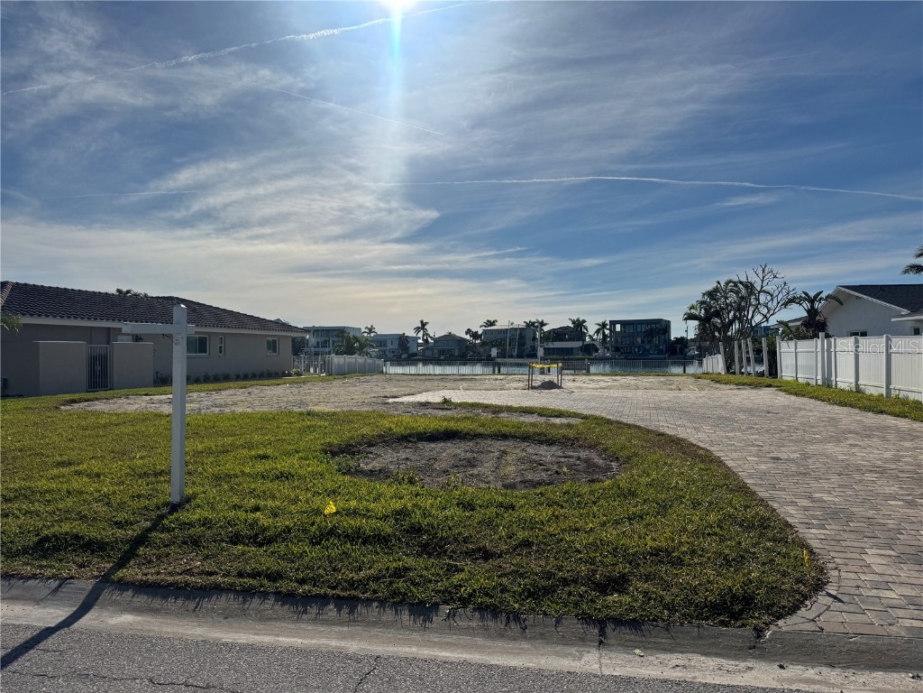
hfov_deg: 71.6
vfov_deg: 56.8
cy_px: 346
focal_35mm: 24
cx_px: 462
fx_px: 640
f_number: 1.78
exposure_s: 1/20000
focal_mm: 6.76
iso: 64
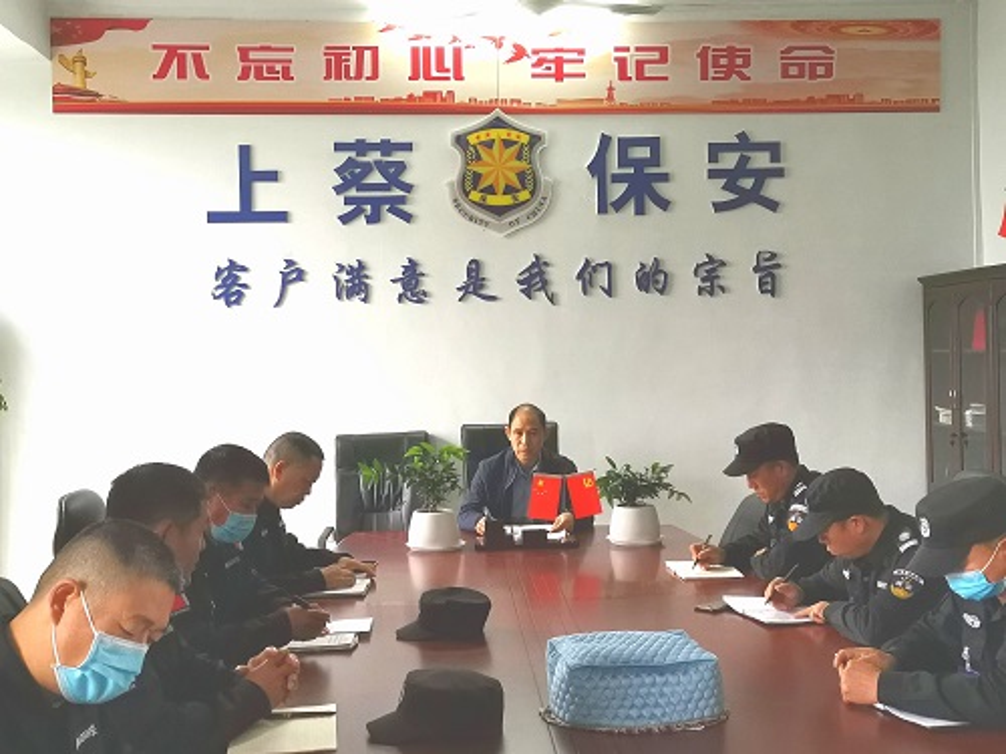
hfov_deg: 45.8
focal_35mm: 41
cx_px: 503
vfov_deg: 35.1
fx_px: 1192
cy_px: 377
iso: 400
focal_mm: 4.75
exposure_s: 1/120
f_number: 1.8
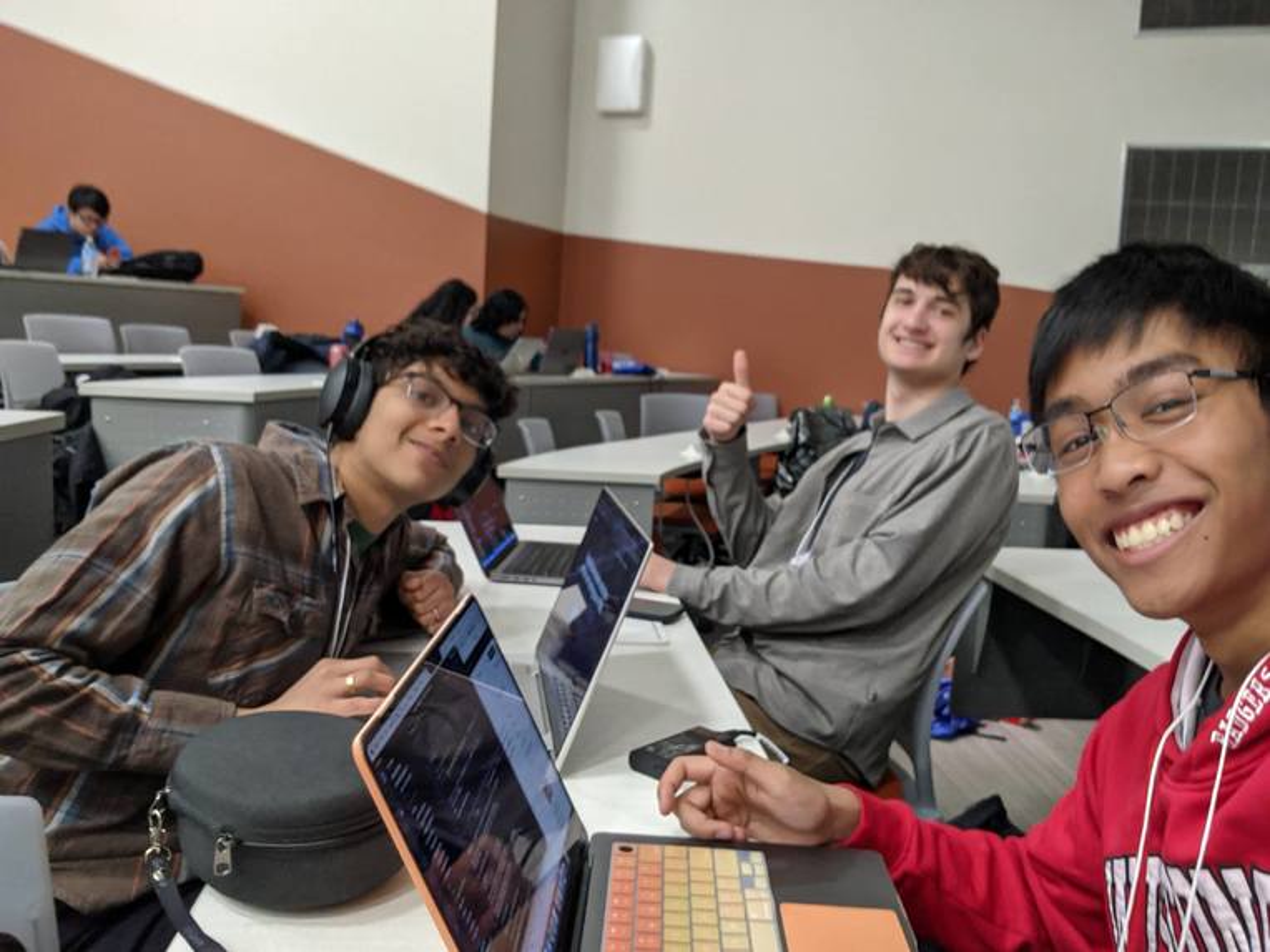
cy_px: 476
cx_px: 635
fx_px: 1027
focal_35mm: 28
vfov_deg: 49.7
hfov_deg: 63.4
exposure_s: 1/46.8
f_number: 1.8
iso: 337
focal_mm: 2.97
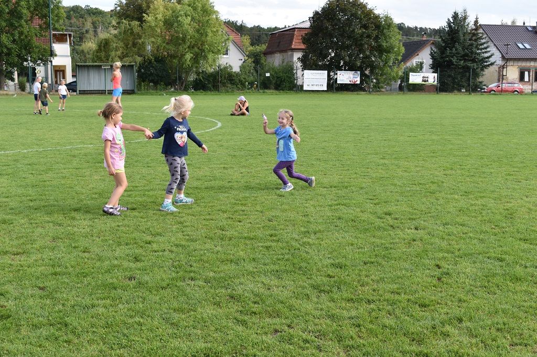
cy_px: 178
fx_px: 693
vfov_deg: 28.9
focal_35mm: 46
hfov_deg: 42.3
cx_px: 268
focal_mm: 31
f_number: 8
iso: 250
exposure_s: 1/250
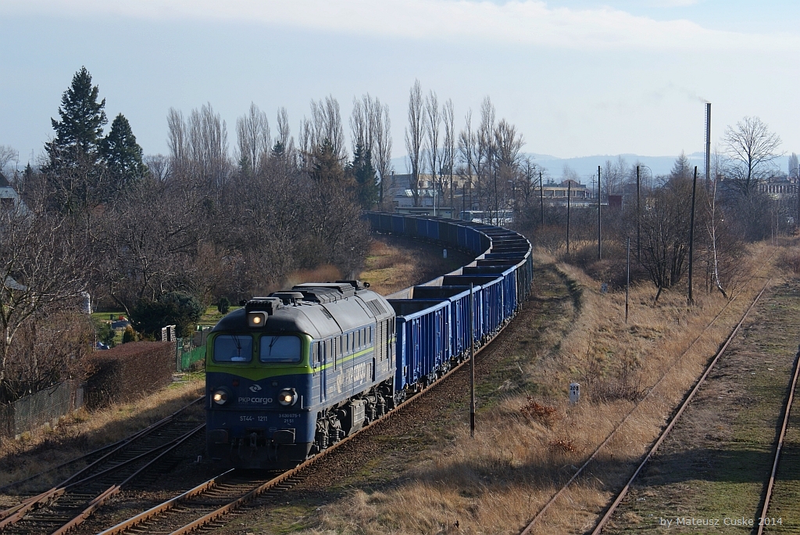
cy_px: 268
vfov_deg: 13.1
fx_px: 2335
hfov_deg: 19.4
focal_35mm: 105
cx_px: 400
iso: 100
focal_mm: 70
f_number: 10
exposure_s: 1/160
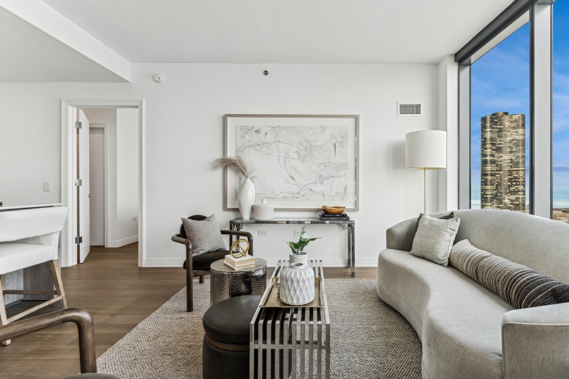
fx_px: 269
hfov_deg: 93.3
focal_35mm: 17
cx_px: 284
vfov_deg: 70.4
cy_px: 190
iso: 320
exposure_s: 1/100
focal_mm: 17
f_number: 8
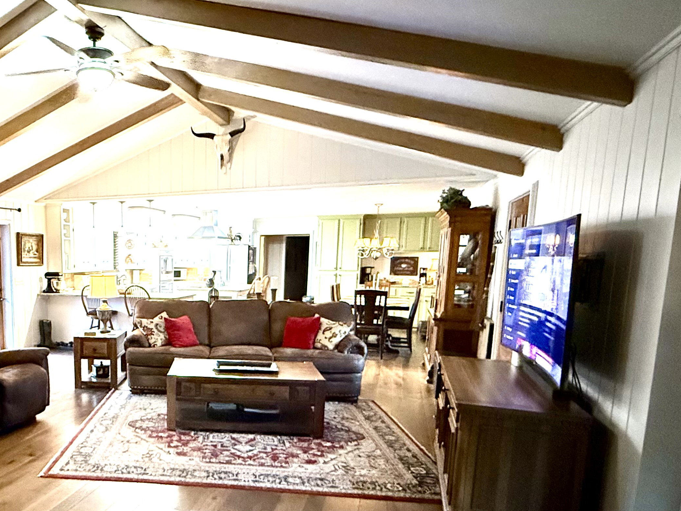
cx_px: 153
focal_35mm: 27
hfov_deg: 60.9
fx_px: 531
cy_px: 334
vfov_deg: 50.6
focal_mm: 2.22
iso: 1000
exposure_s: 1/60
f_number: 2.2
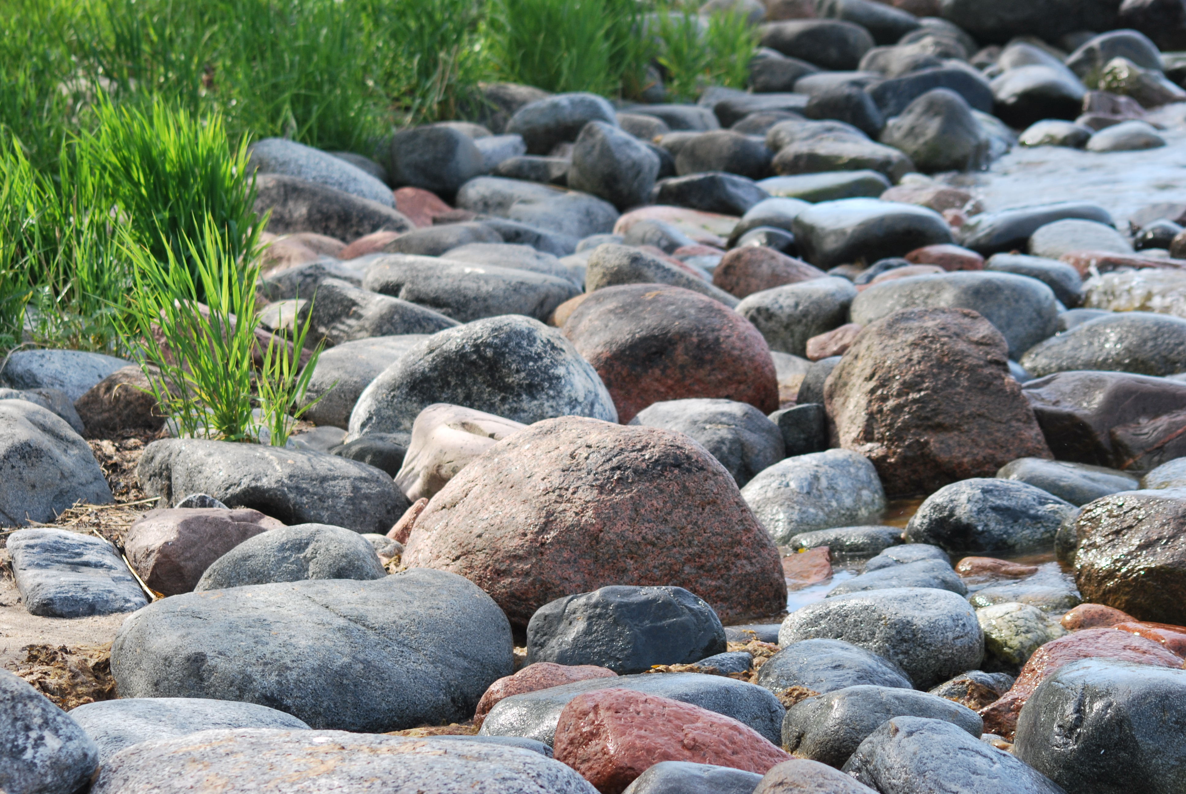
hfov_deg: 17.5
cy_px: 397
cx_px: 593
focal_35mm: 117
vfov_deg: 11.7
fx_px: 3859
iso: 200
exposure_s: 1/400
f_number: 5
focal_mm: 78
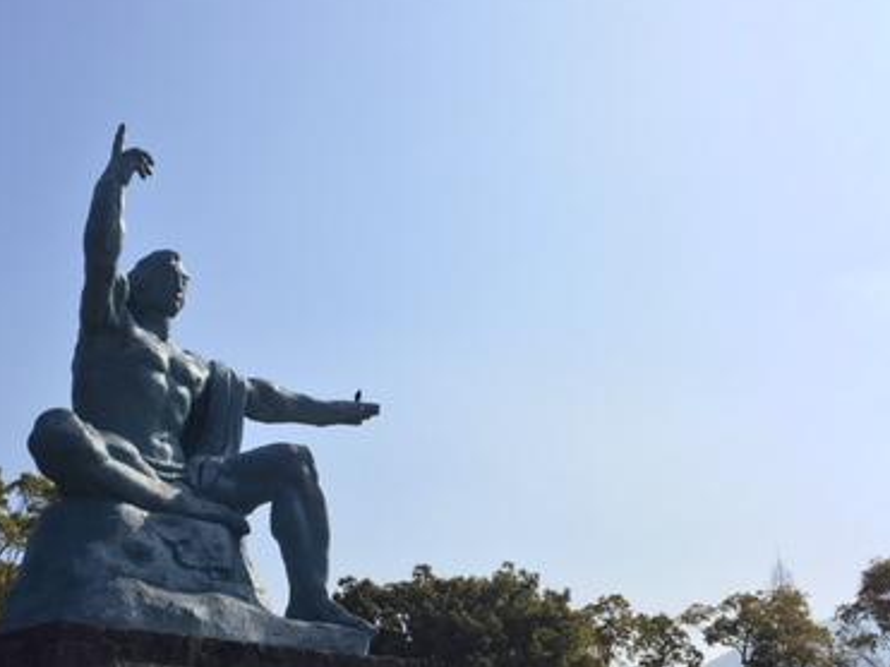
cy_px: 405
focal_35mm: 50
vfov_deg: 29.0
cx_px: 374
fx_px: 1285
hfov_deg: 38.1
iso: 25
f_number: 2.2
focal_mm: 4.2
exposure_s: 1/2198
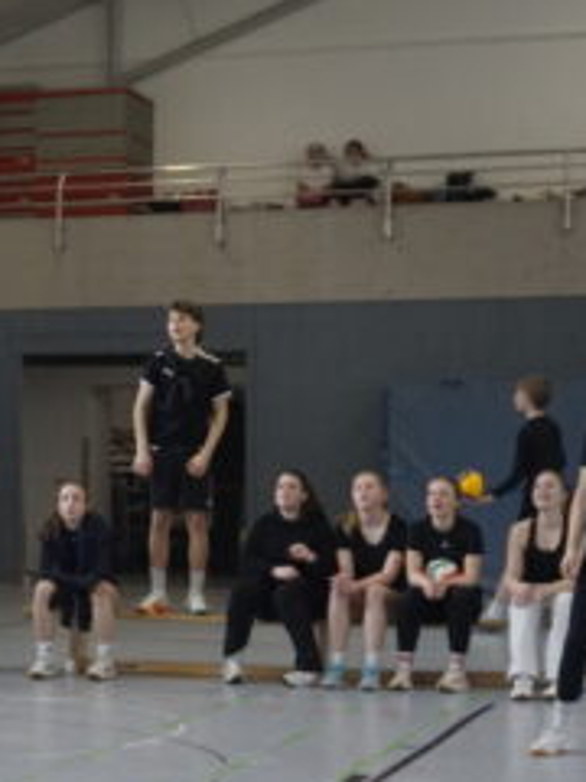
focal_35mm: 94
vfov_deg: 20.8
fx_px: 2124
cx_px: 68
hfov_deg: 15.5
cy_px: 476
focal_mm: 29
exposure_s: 1/160
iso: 1600
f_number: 5
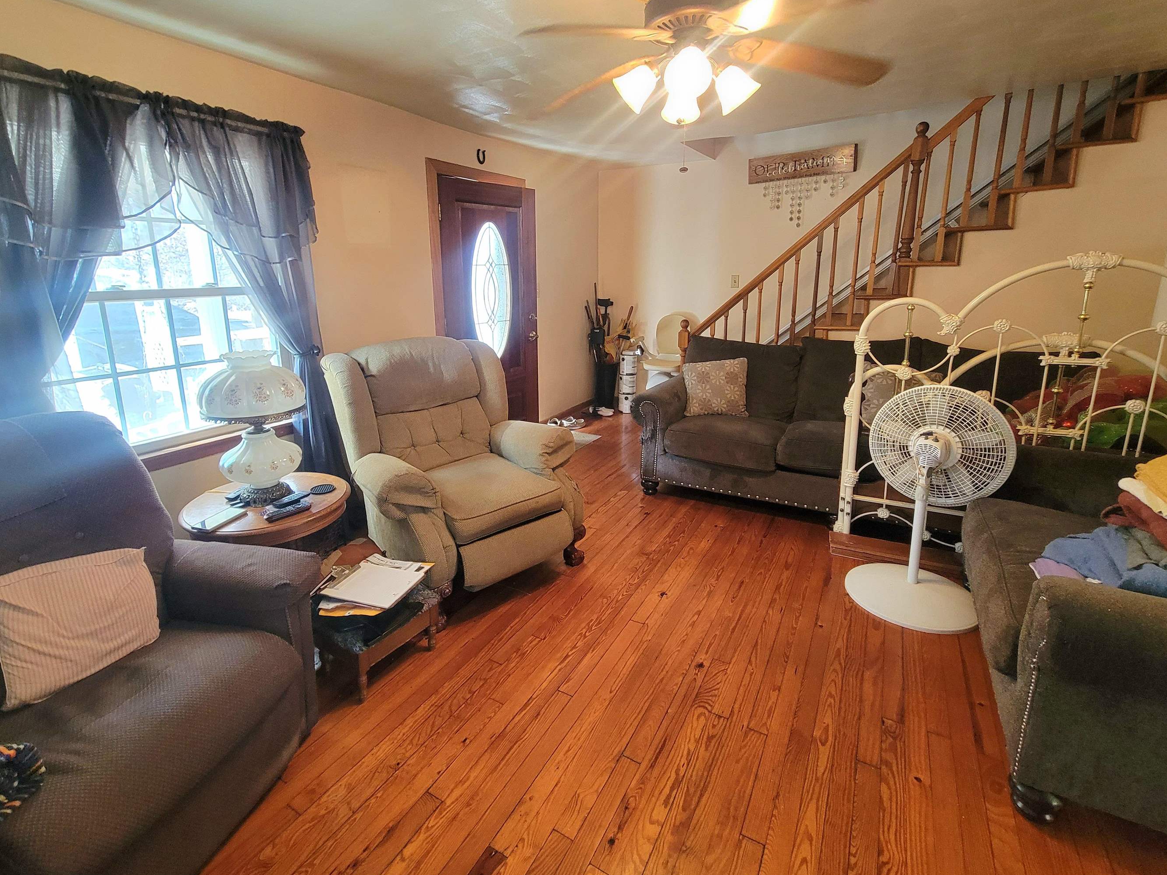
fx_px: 506
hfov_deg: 98.1
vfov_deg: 81.5
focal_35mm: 15
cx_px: 554
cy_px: 390
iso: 400
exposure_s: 1/60.2
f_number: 2.2
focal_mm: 2.2
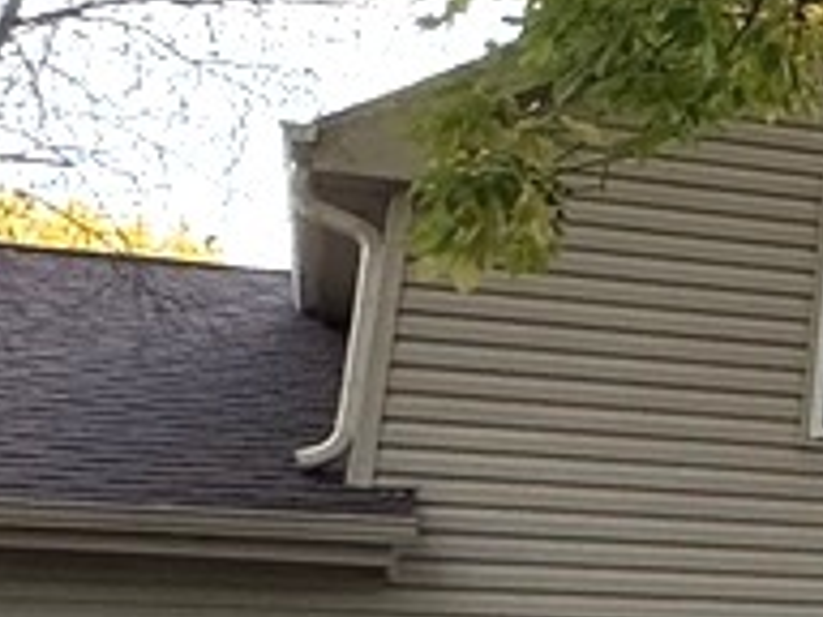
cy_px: 261
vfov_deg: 14.1
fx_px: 2496
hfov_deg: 13.8
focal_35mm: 105
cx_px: 1920
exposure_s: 1/529
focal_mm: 2.22
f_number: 2.2
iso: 40
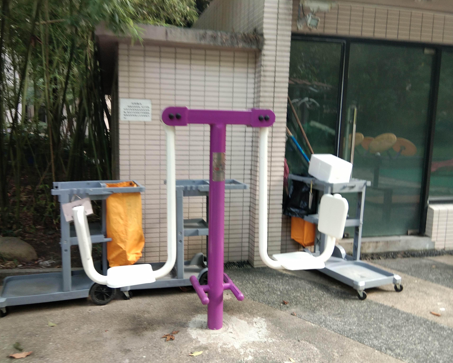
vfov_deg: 44.5
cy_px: 183
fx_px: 442
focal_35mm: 33
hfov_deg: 54.2
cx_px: 210
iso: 200
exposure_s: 1/33.3
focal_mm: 3.69
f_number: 2.2
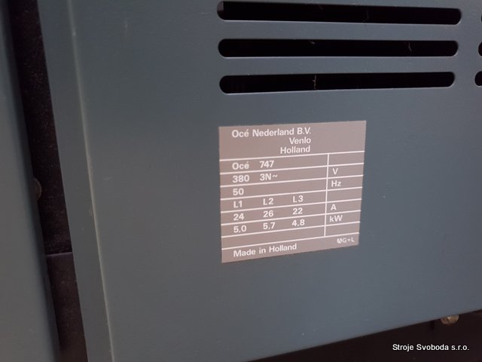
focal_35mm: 26
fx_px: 362
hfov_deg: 67.3
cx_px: 241
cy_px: 181
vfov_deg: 53.1
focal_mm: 4.3
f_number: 1.5
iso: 250
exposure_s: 1/12
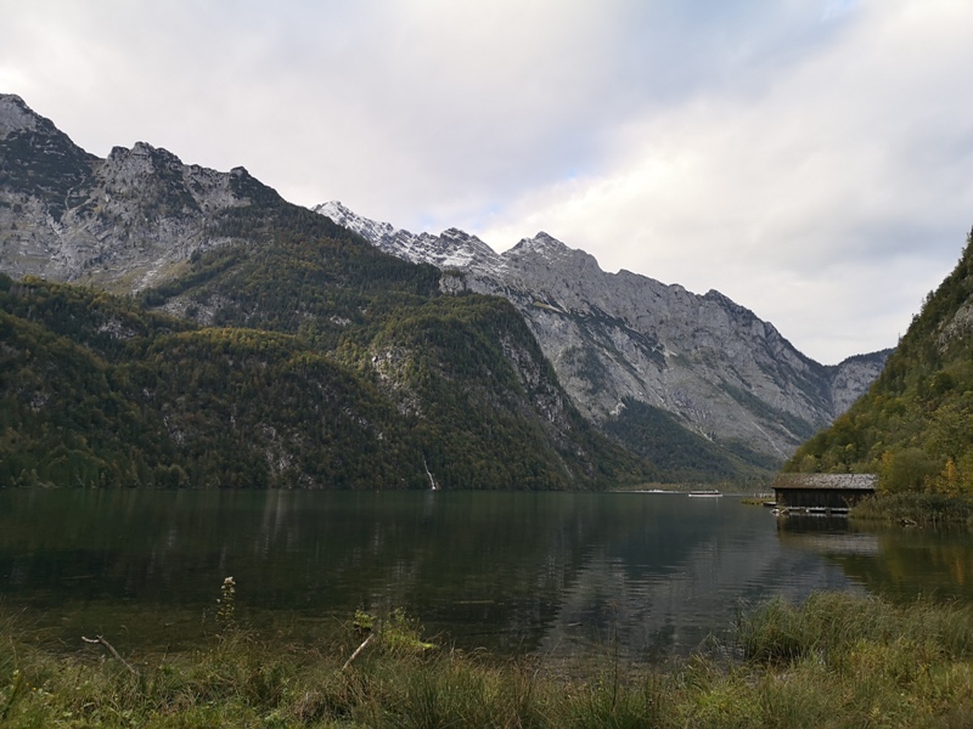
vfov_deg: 51.4
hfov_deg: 65.3
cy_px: 364
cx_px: 486
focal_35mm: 27
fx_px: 759
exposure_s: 1/953
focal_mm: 3.95
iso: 50
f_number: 1.8
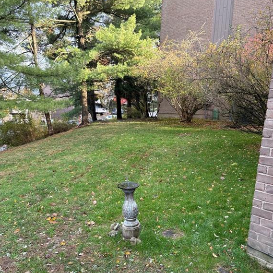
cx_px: 137
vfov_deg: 51.7
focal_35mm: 31
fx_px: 277
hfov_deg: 52.5
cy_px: 178
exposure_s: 1/134
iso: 40
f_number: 1.6
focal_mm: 5.96
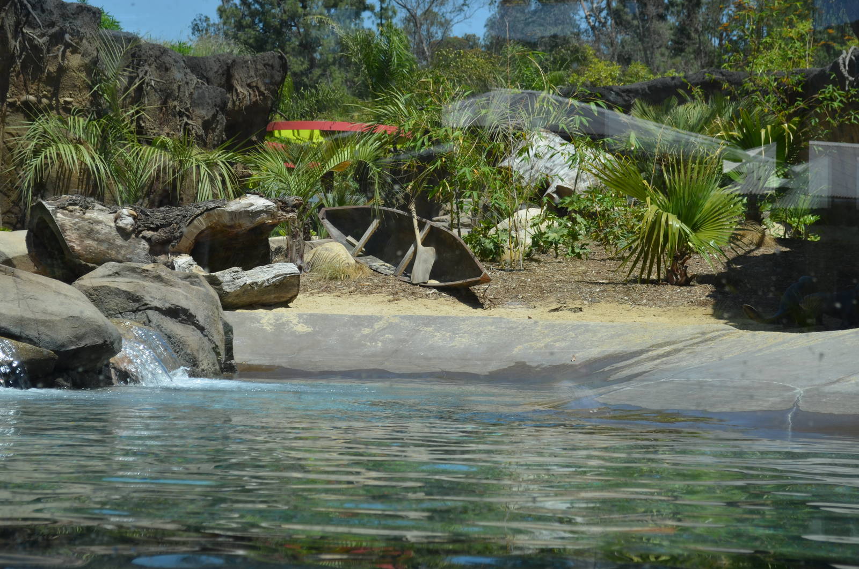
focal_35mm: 78
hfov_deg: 26.0
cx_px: 430
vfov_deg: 17.4
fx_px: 1857
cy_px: 284
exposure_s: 1/250
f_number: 8
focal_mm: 52
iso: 110
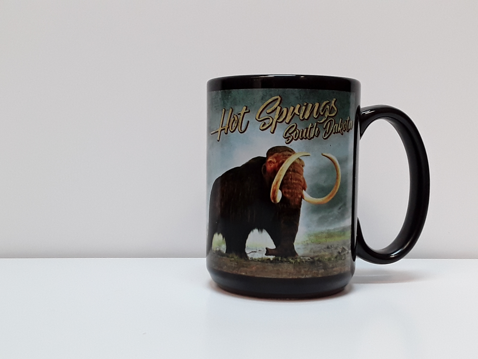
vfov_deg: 51.4
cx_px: 239
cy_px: 180
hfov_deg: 65.3
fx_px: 373
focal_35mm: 27
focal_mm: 2.91
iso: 80
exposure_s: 1/30
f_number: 1.9
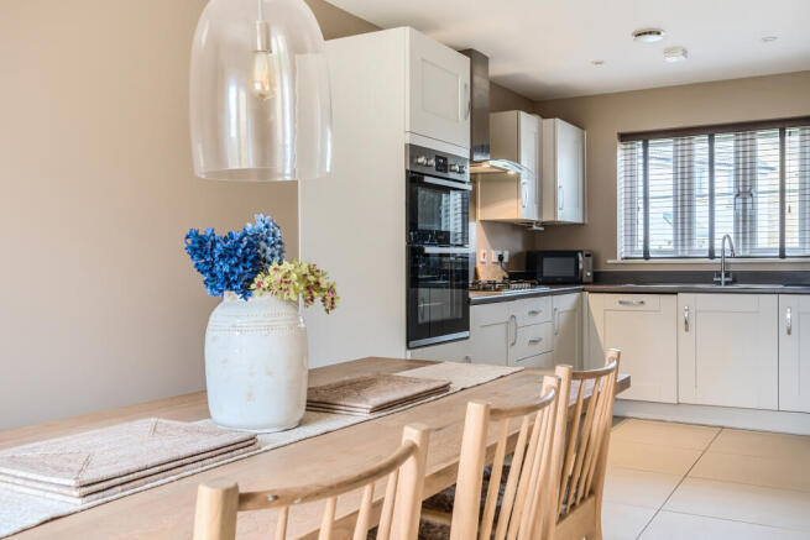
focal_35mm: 34
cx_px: 405
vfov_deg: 38.9
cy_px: 270
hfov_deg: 55.8
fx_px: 765
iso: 100
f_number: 8
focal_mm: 23
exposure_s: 1/5
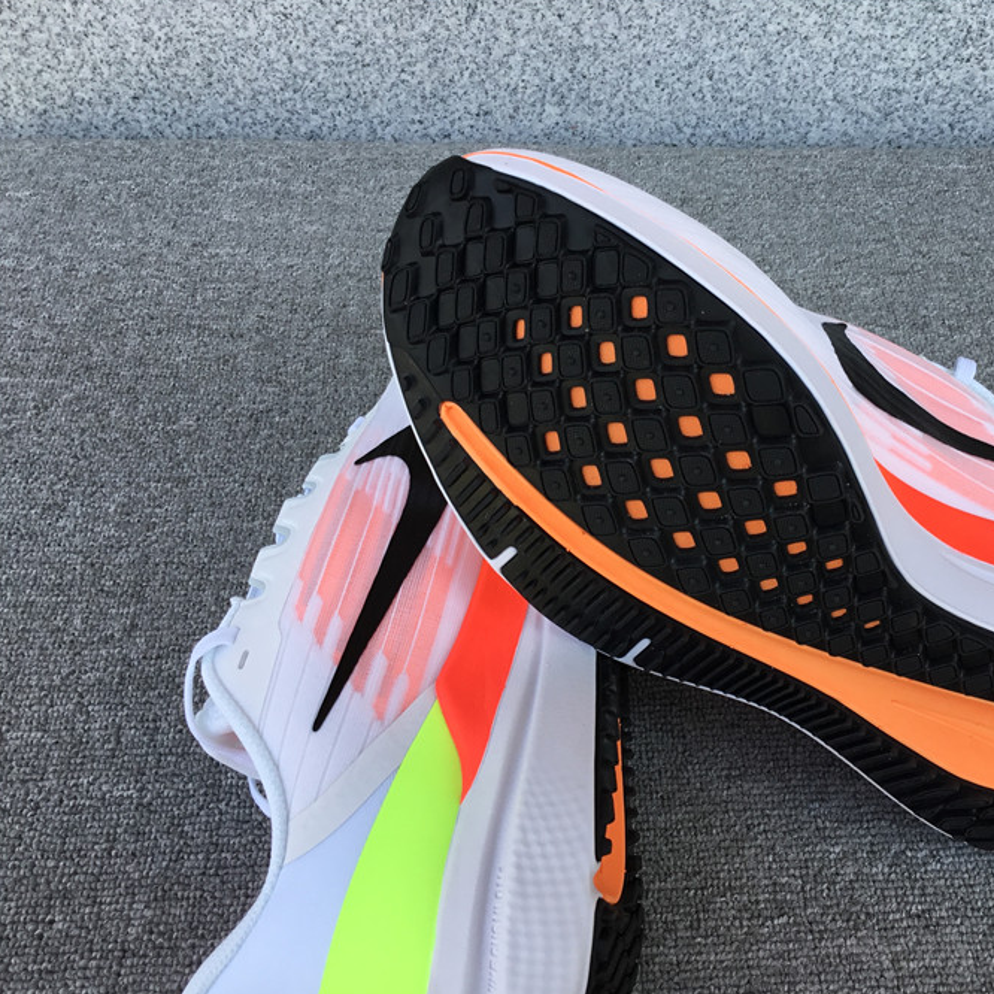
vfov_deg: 44.9
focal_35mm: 37
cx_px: 667
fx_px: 1202
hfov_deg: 44.2
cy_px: 499
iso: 25
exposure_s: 1/149
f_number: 2.4
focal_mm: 3.3
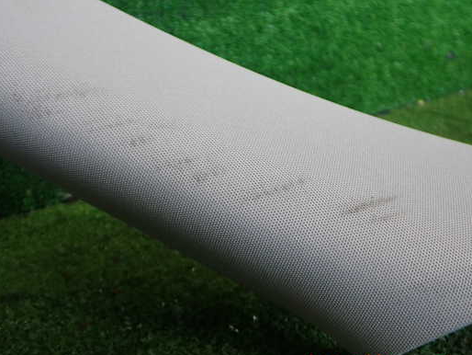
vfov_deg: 40.7
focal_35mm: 35
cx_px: 242
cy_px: 169
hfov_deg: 52.6
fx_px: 477
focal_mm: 5.4
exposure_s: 1/100
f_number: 2.3
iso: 200
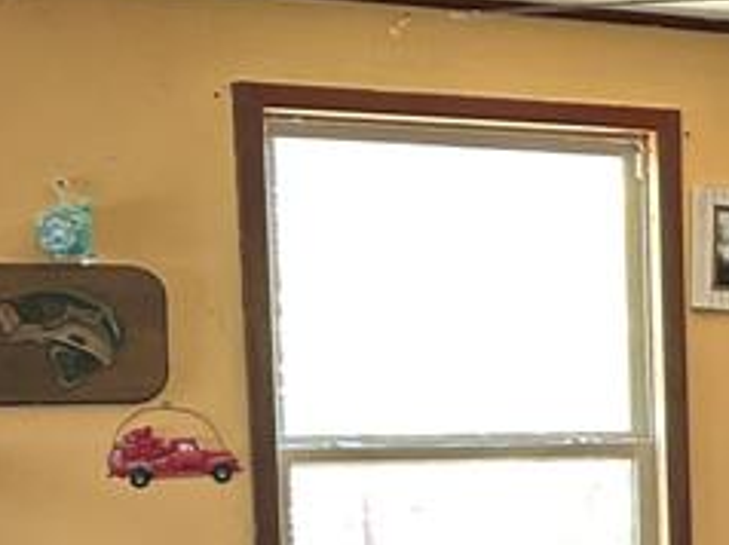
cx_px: 1342
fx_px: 2356
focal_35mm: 112
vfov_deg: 13.1
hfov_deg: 15.1
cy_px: 499
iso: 250
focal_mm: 5.7
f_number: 1.5
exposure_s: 1/60
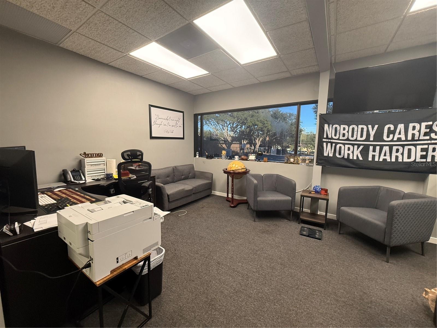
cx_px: 218
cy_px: 164
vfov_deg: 85.7
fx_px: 177
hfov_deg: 102.1
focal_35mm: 14
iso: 250
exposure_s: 1/60
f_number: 2.2
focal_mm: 2.22
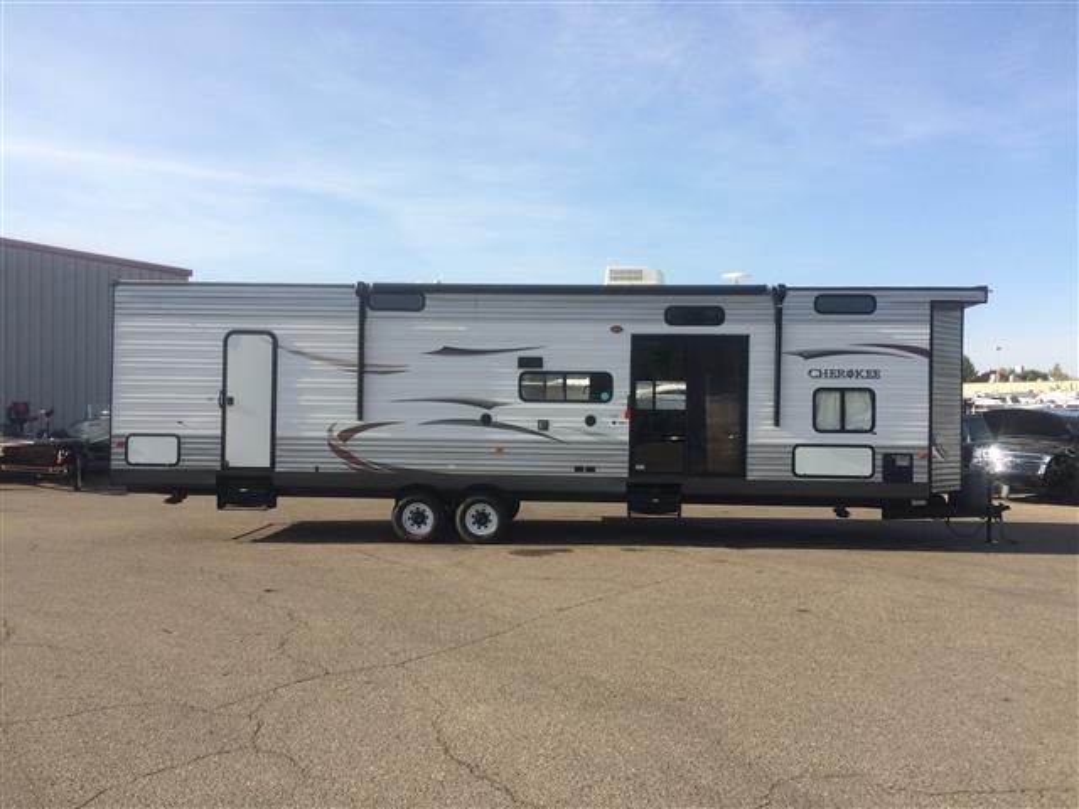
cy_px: 404
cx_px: 540
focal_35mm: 29
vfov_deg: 48.2
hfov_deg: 61.7
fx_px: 904
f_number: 2.2
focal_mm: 4.15
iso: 32
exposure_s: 1/1466
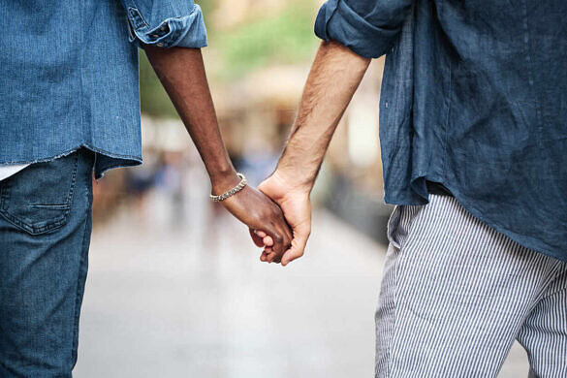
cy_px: 189
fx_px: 3307
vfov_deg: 6.5
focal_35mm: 210
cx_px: 284
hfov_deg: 9.8
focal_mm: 140
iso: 800
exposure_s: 1/500
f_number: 2.8
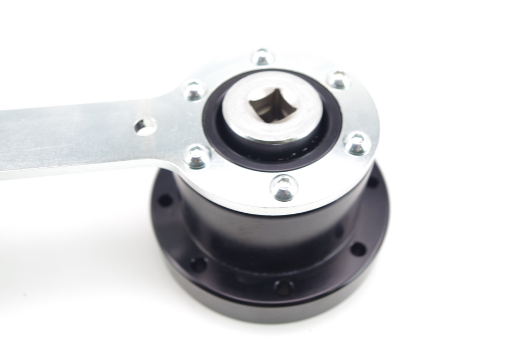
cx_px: 263
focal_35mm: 36
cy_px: 175
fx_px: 526
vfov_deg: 36.9
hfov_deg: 53.1
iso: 100
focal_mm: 24.38
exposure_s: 1/20
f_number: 5
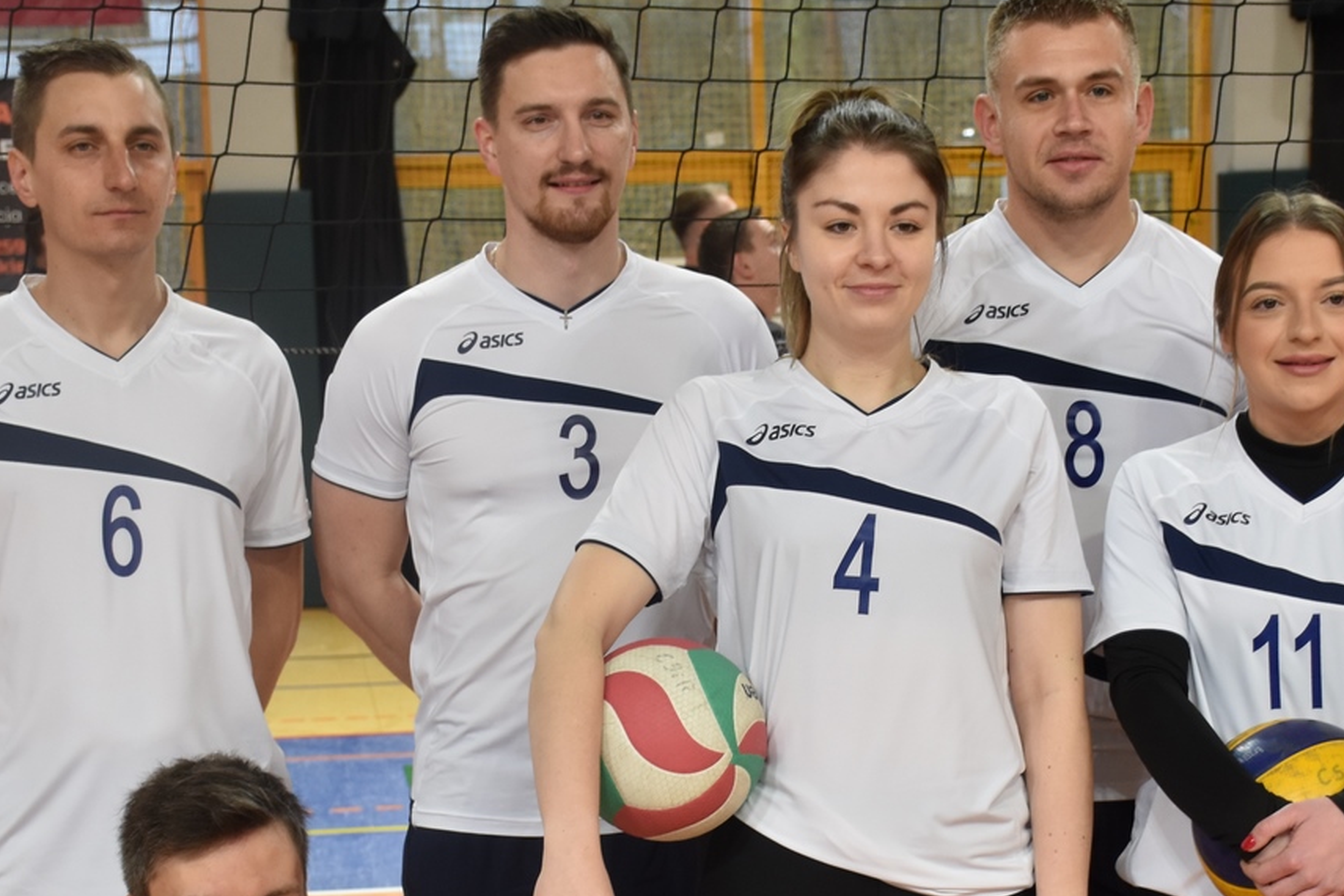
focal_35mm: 91
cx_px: 742
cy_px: 673
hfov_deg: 22.4
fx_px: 3397
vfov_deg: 15.0
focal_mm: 32
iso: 560
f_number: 5
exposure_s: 1/60
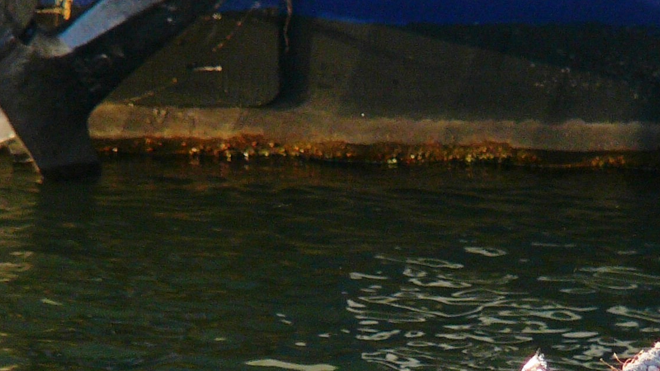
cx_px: 353
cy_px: 530
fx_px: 15192
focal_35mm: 868
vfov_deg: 1.4
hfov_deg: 2.5
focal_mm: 52
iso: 80
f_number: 4.2
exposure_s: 1/60
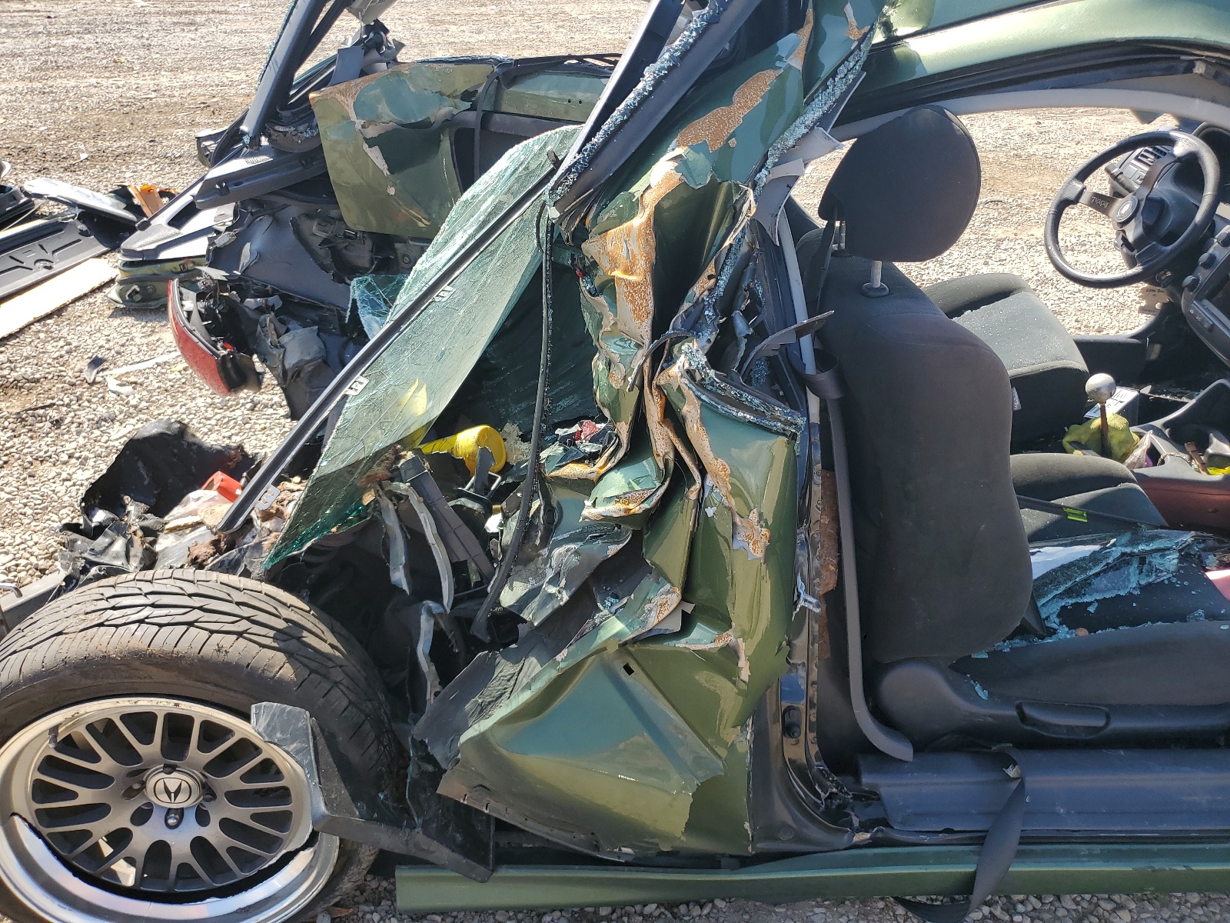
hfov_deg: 67.3
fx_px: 924
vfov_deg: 53.1
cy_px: 462
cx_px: 615
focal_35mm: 26
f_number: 1.5
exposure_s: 1/1250
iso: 50
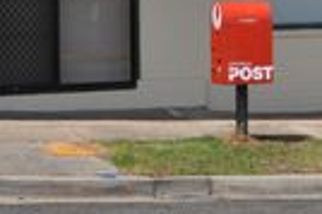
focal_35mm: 126
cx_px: 276
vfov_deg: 10.5
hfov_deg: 16.1
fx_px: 1126
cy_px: -102
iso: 1000
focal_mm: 24
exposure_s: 1/800
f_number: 14
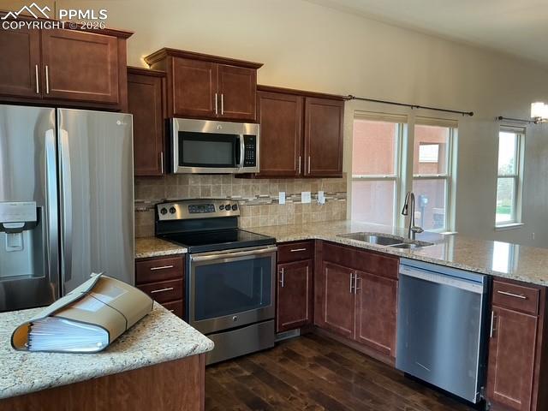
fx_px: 459
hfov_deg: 61.7
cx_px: 274
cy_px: 206
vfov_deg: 48.2
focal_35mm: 29
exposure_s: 1/60
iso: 50
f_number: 1.8
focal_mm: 3
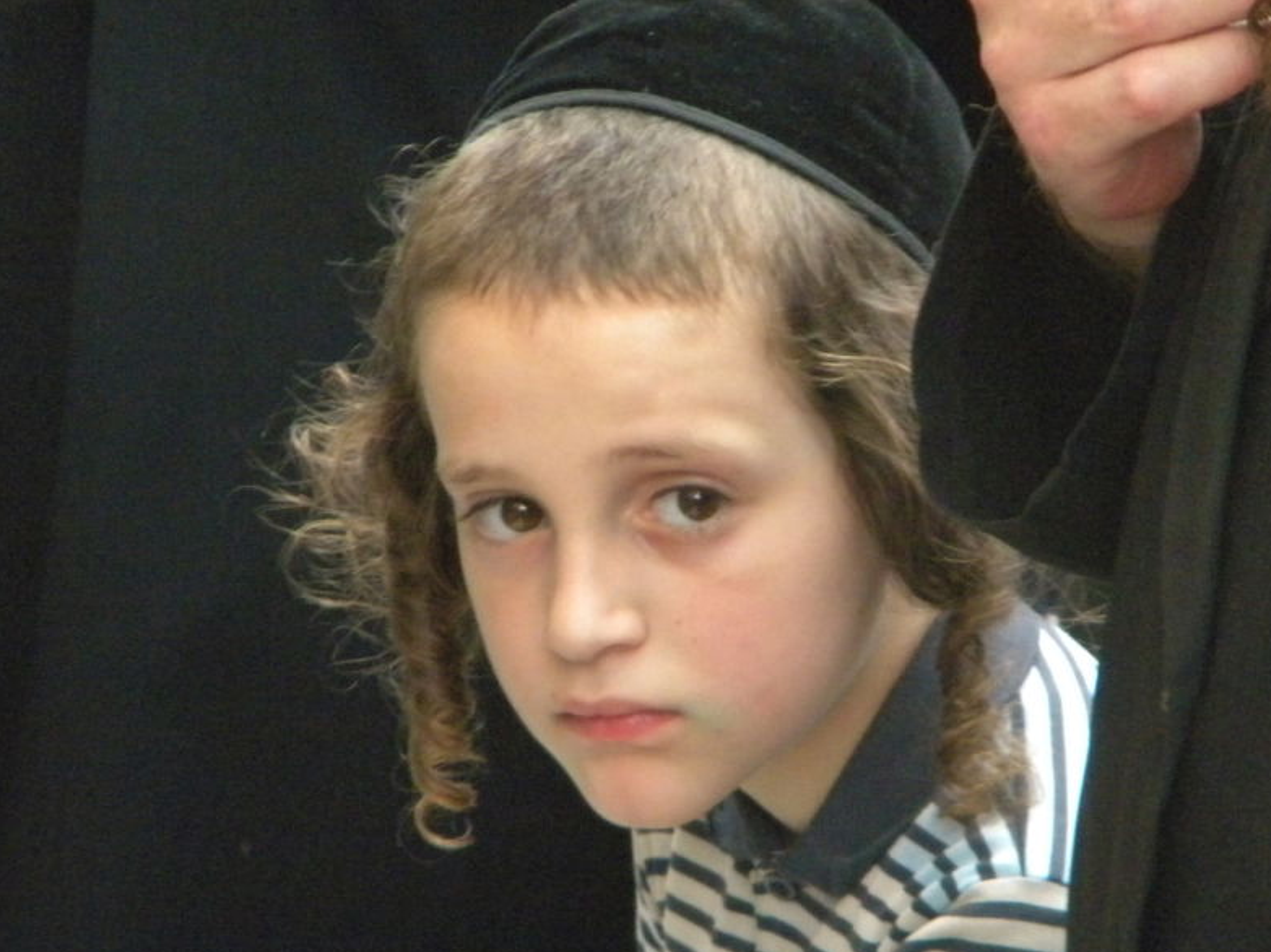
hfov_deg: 6.7
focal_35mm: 296
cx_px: 697
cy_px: 598
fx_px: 10865
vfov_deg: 5.0
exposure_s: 1/175
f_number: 5.4
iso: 800
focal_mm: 41
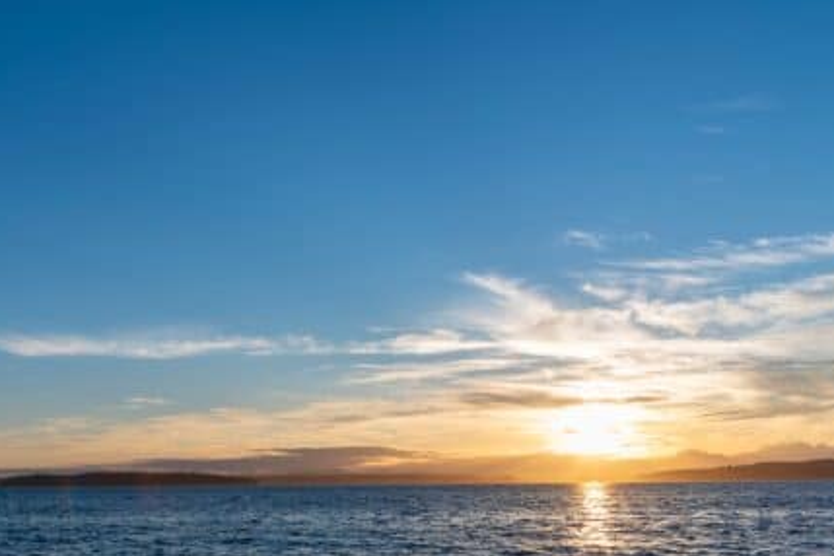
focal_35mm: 43
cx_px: 303
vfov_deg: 30.2
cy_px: 466
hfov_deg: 45.0
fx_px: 996
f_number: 9
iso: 100
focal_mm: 24
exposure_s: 1/320
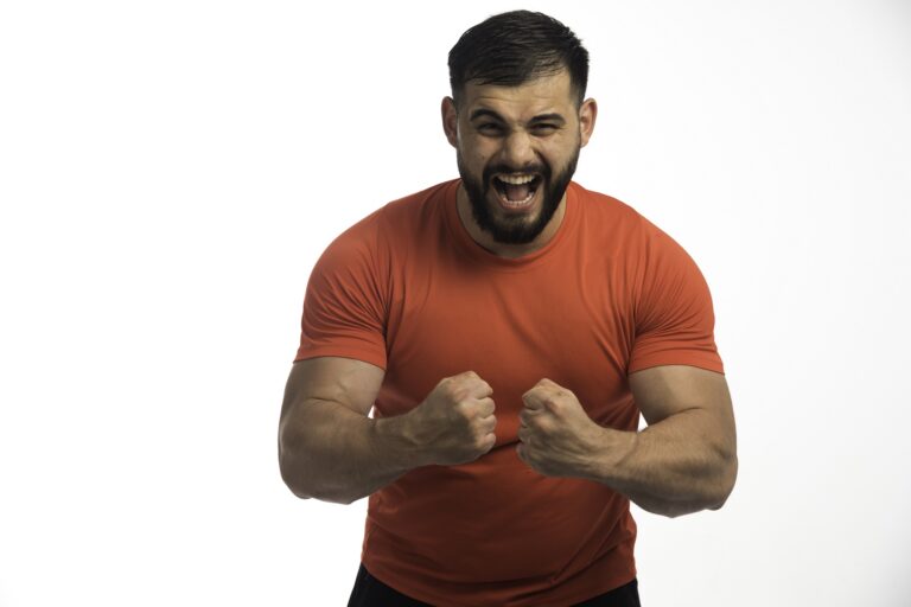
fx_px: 2176
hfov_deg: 23.6
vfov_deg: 15.9
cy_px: 304
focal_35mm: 86
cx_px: 456
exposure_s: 1/100
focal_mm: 86
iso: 200
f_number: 8
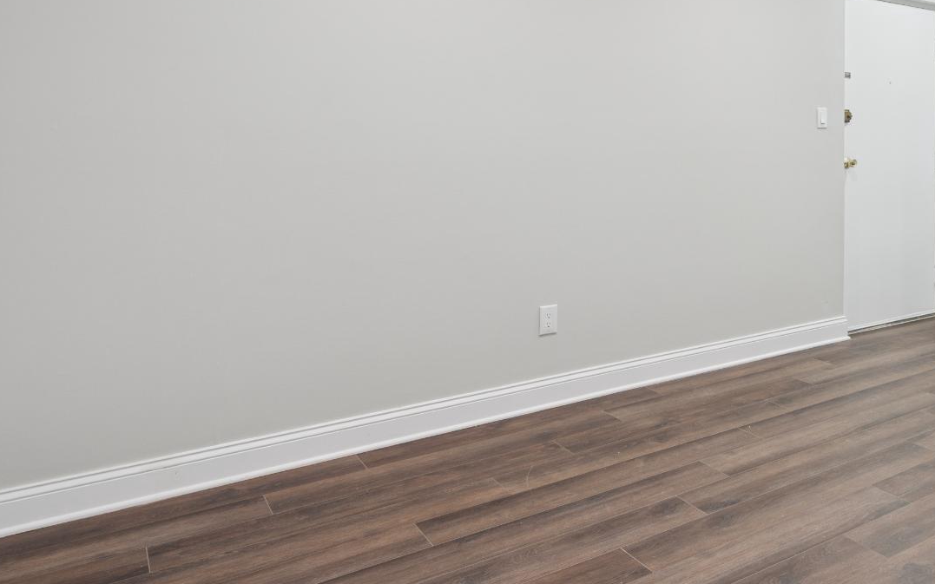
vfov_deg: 39.7
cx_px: 793
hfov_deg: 55.3
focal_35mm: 31
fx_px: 790
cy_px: 163
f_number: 8
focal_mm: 16
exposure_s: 1/5
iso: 200
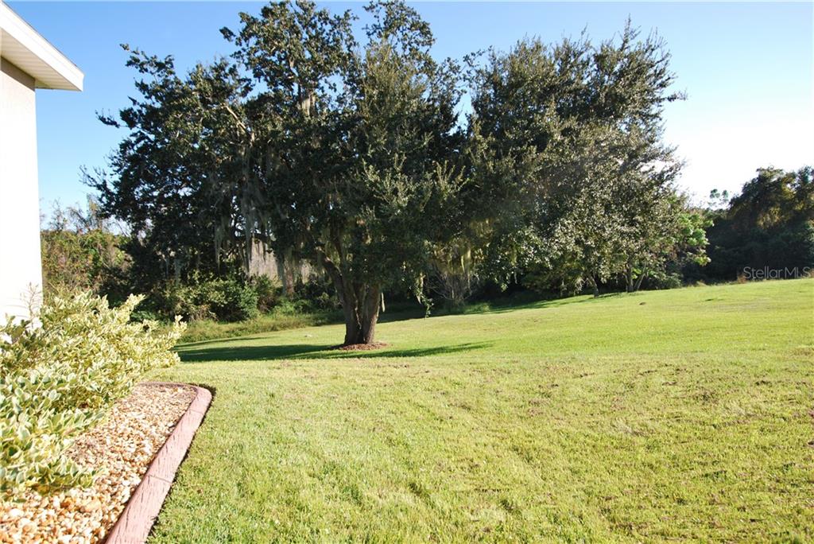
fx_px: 475
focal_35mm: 21
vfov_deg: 59.6
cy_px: 272
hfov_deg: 81.2
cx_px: 407
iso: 100
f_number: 6.3
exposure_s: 1/160
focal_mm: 14
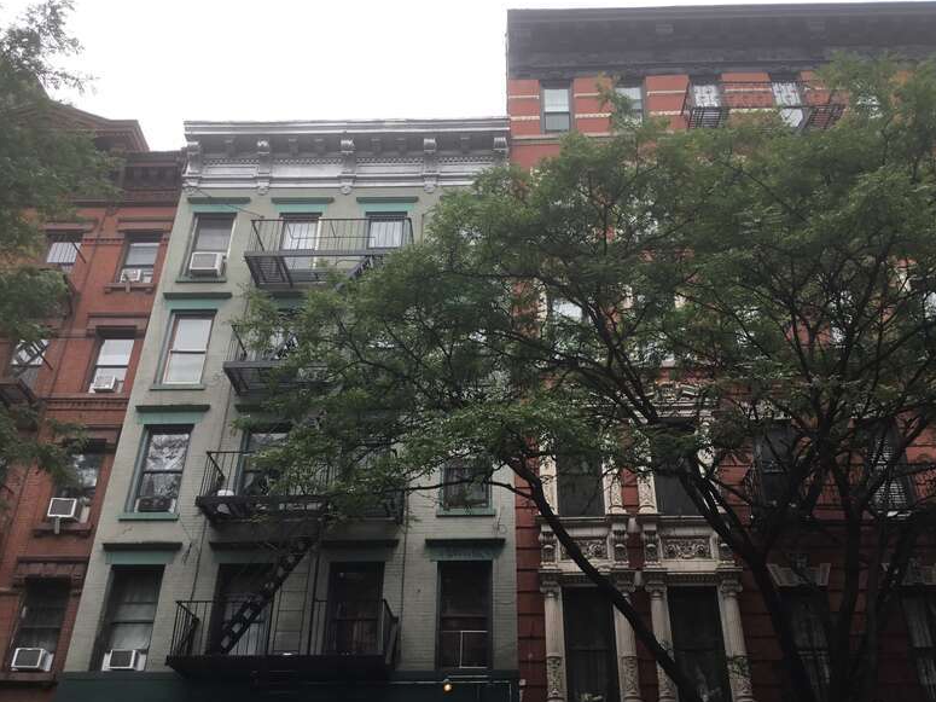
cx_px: 482
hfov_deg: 56.8
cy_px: 355
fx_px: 865
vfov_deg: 44.1
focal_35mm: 32
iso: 25
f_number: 2.4
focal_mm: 3.3
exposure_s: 1/473
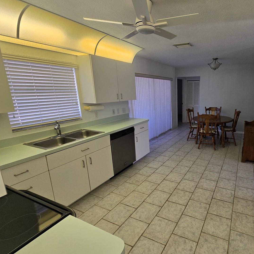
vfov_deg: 83.9
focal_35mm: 17
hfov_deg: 78.7
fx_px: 141
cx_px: 185
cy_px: 122
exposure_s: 1/120
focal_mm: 2.2
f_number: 2.2
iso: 64
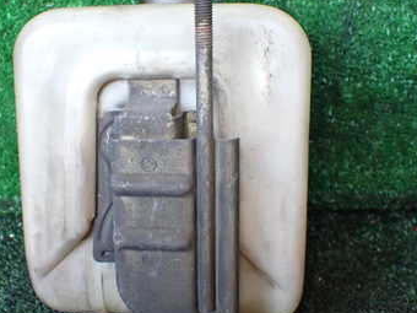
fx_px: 638
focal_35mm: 53
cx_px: 167
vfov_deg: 27.5
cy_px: 173
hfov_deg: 36.0
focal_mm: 5.4
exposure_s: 1/125
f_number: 2.3
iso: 800
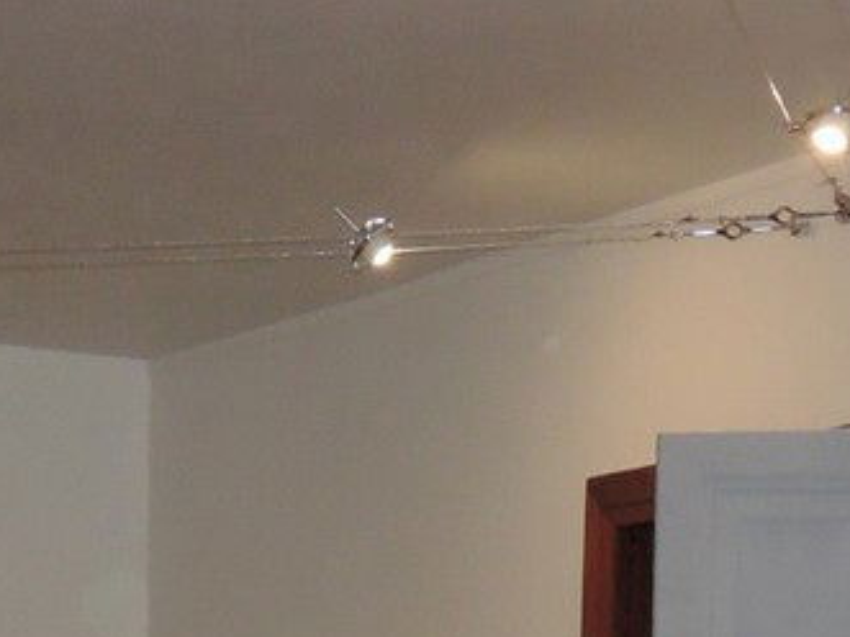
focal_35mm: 116
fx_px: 2847
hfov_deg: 16.8
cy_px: 1187
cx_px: 110
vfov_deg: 11.7
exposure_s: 1/100
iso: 560
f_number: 3.5
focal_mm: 5.1
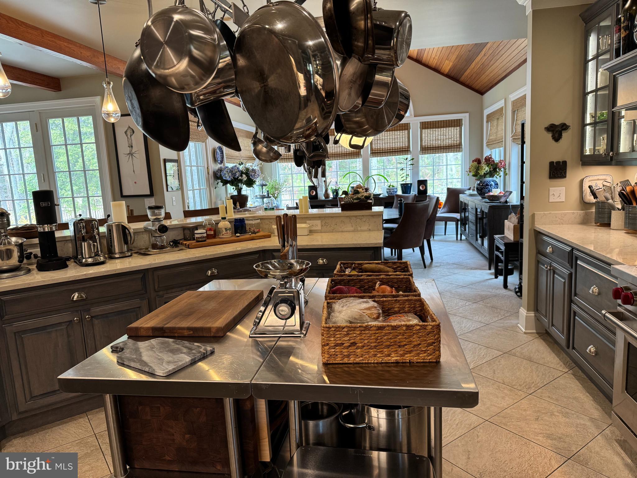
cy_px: 239
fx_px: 442
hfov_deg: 71.6
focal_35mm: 24
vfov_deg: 56.8
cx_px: 318
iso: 160
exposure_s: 1/60
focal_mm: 6.76
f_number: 1.78
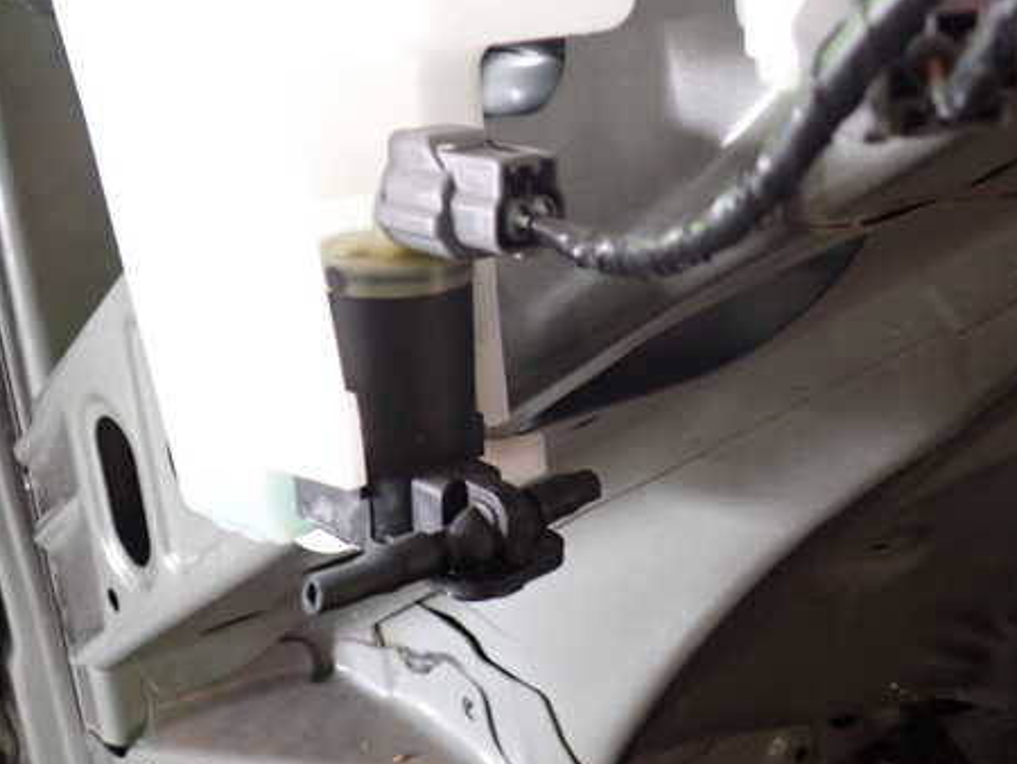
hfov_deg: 46.6
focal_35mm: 40
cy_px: 377
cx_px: 601
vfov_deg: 36.0
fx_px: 1176
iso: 320
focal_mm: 5.4
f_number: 2.3
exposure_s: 1/30
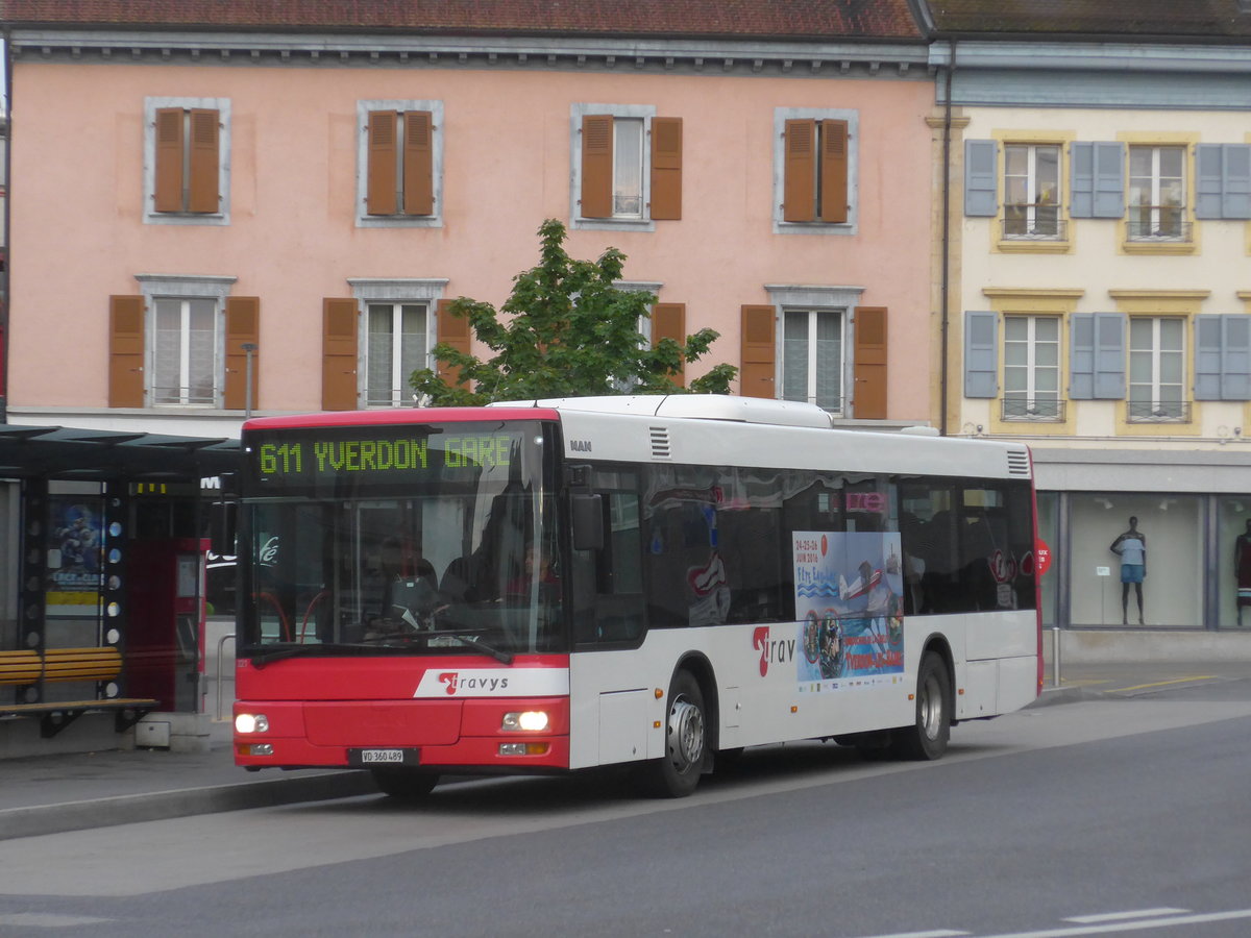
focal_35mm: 124
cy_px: 469
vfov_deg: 12.0
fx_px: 4481
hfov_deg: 15.9
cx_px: 626
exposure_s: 1/400
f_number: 5.2
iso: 500
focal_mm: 24.3
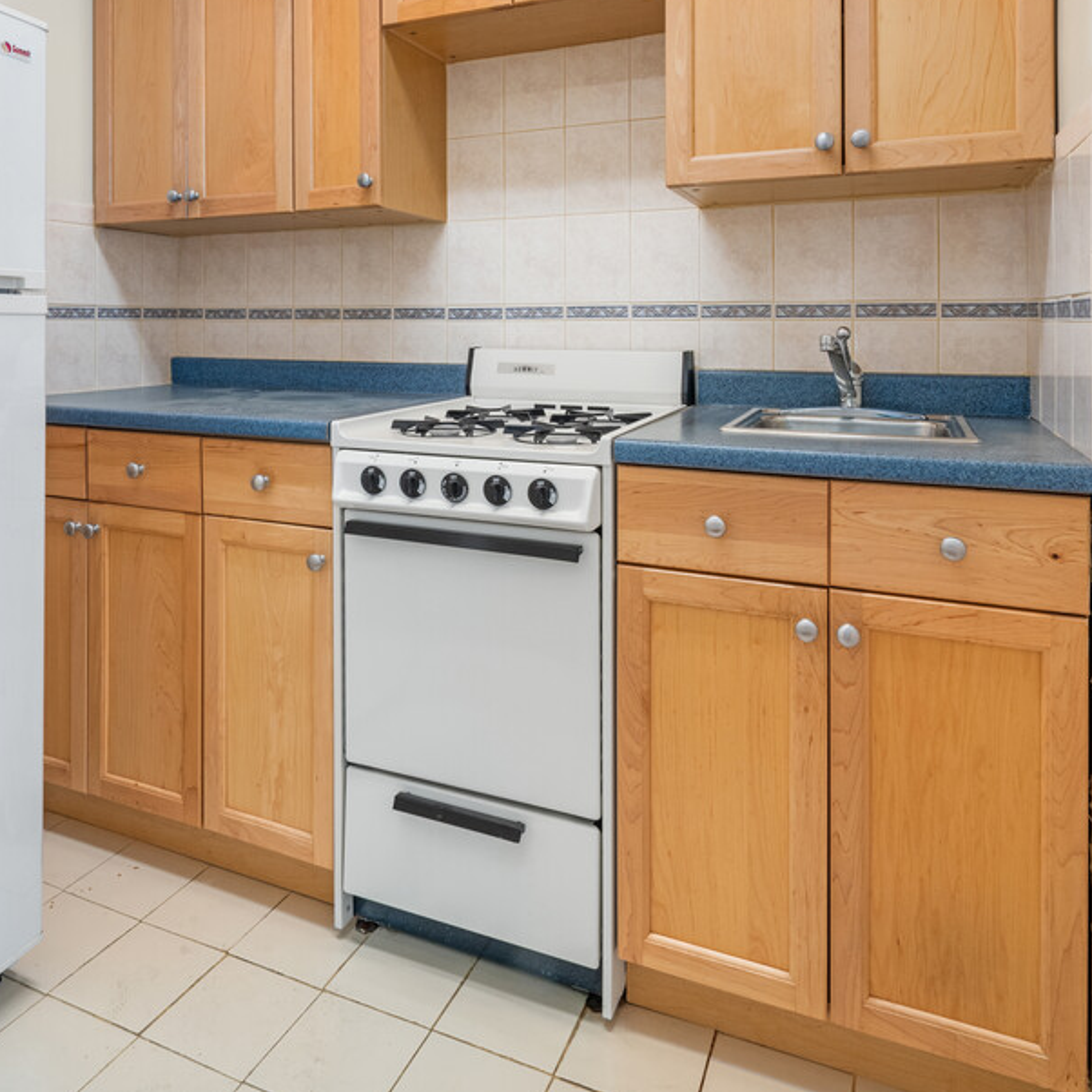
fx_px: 857
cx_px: 509
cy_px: 314
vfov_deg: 62.4
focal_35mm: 24
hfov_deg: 65.0
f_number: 18
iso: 800
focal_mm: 17
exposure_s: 1/10
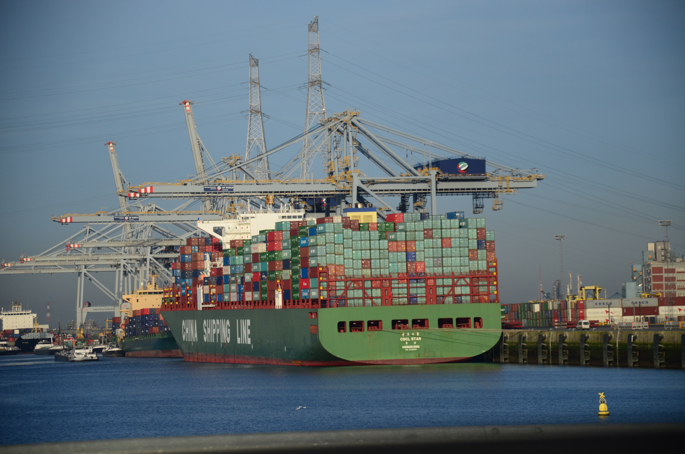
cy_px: 227
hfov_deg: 13.1
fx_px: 2991
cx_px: 342
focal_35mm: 158
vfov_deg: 8.7
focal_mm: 105
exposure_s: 1/2500
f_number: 5.6
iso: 360
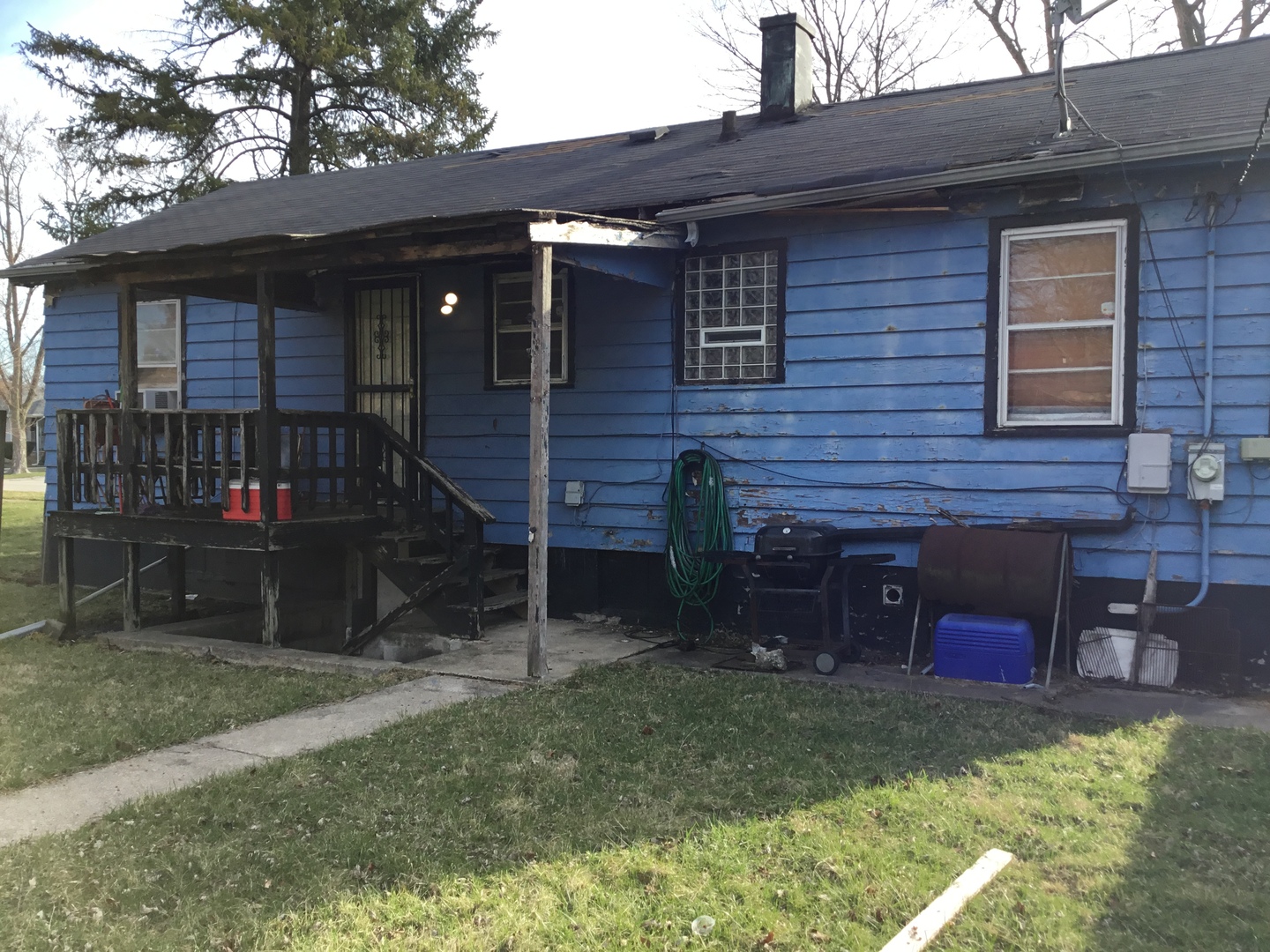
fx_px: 1137
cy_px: 476
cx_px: 635
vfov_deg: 45.4
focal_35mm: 31
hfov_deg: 58.4
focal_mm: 3.3
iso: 25
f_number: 2.4
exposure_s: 1/365
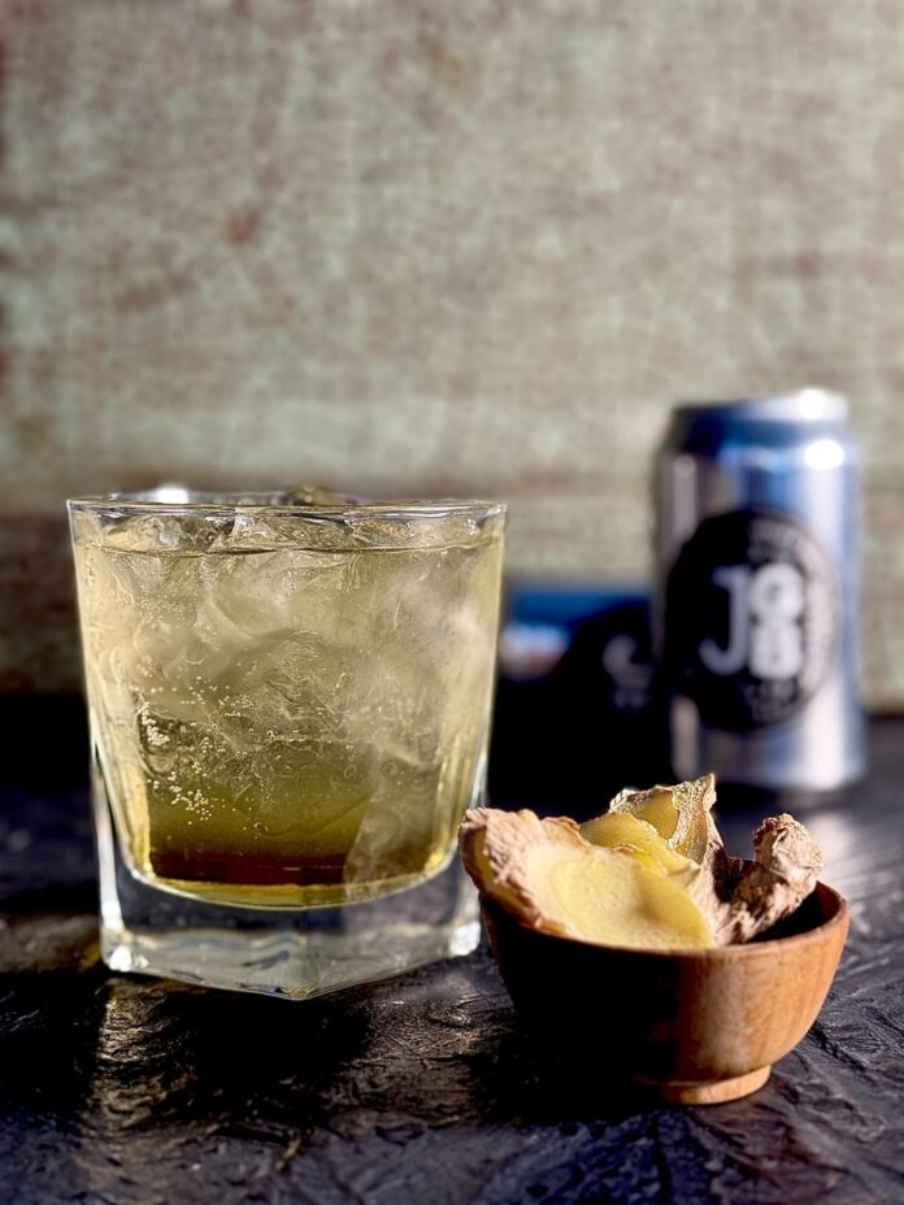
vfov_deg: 39.7
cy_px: 602
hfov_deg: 30.3
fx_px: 1671
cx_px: 452
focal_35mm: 48
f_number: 1.78
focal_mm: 6.76
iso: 200
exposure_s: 1/60
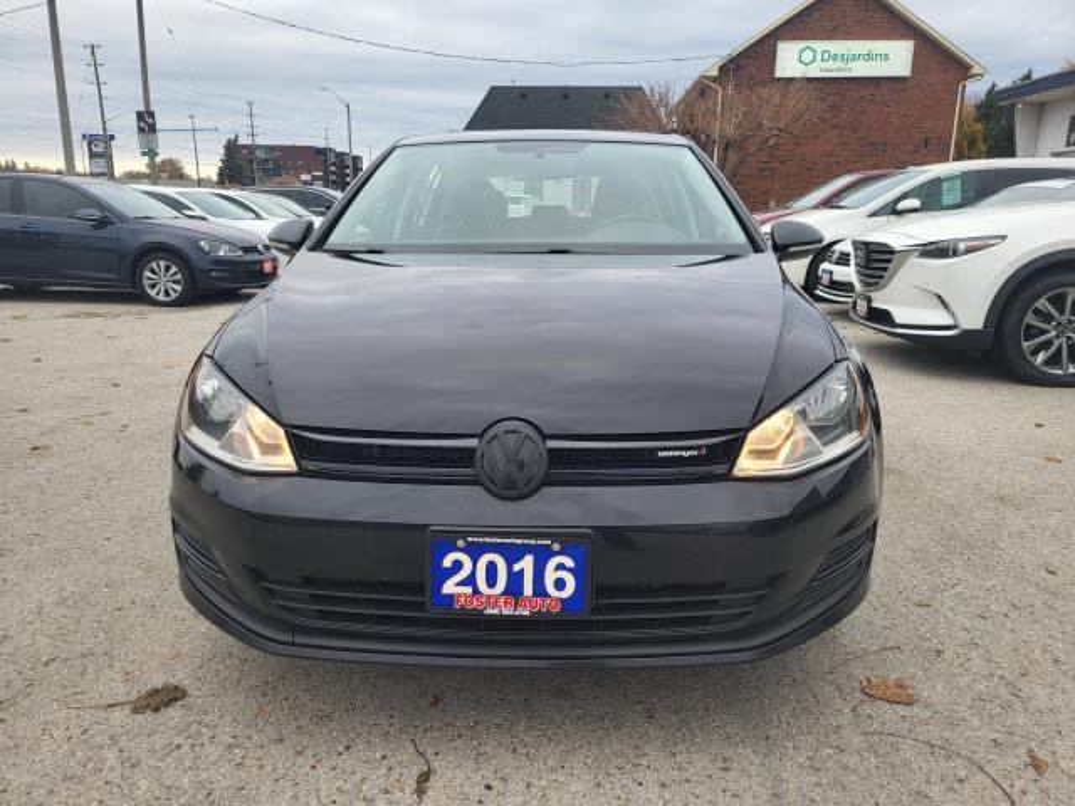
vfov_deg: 53.1
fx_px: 807
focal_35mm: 26
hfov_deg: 67.3
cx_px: 538
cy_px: 403
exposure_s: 1/284
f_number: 1.8
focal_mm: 5.4
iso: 40
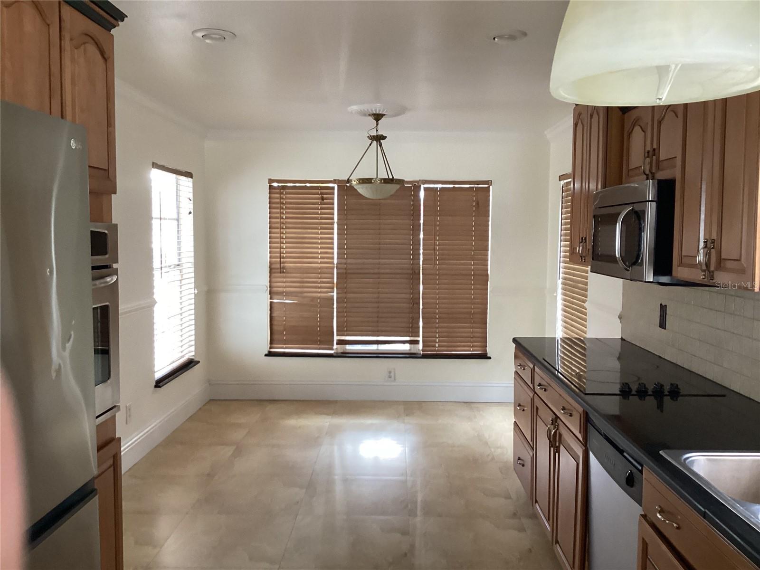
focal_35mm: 31
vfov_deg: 45.4
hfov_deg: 58.4
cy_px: 285
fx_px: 681
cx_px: 380
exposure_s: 1/60
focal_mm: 3.3
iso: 200
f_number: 2.4
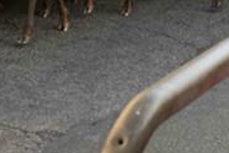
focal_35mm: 206
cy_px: -118
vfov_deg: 6.5
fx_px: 1311
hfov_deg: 10.0
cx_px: 84
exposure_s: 1/1000
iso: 3600
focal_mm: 35
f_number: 5.6
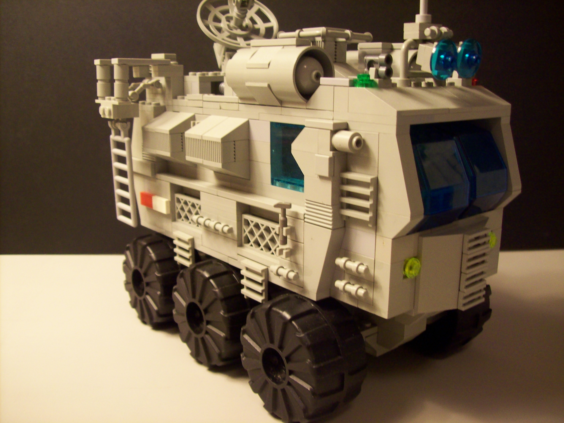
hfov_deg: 51.4
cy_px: 212
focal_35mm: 36
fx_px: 586
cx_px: 282
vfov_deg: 39.6
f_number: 2.7
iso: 160
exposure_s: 1/20.7
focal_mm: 6
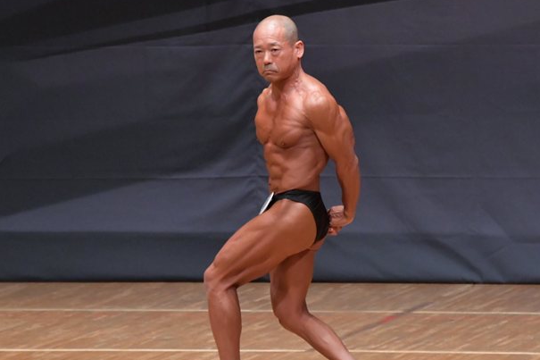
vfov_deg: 3.1
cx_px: 288
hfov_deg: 4.7
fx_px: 6628
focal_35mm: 442
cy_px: 189
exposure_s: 1/400
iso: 6400
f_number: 5.6
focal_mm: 230
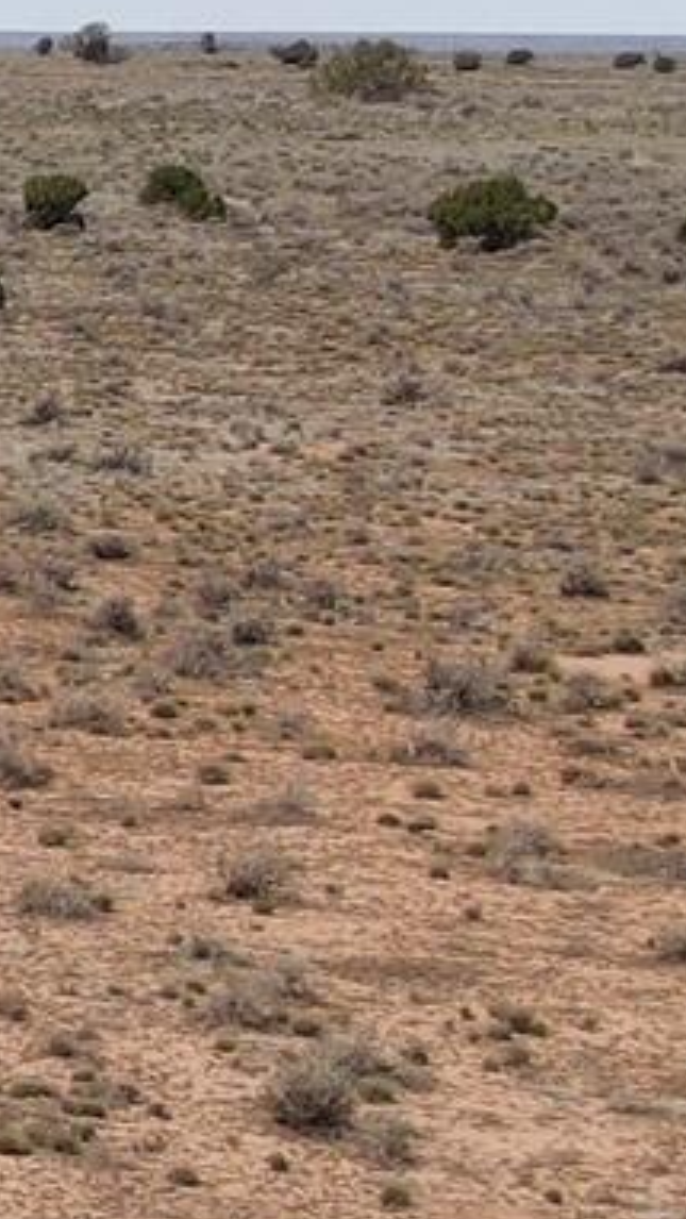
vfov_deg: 15.7
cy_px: 539
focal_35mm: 137
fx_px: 4428
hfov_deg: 6.5
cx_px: -2352
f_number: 2.8
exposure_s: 1/725
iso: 100
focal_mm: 4.5
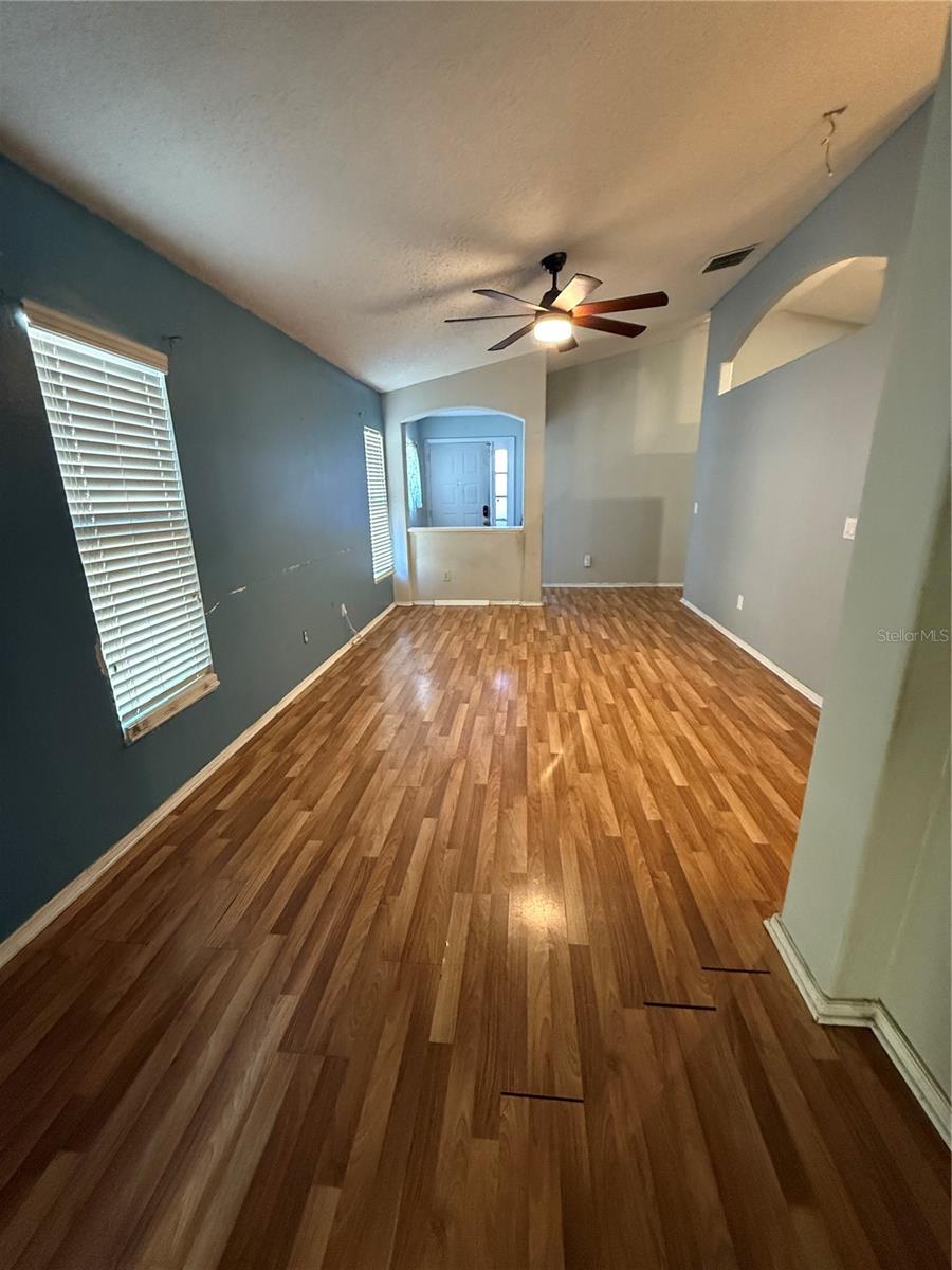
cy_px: 635
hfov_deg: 85.7
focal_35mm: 14
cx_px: 476
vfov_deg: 102.1
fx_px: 513
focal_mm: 2.22
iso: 1000
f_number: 2.2
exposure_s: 1/60
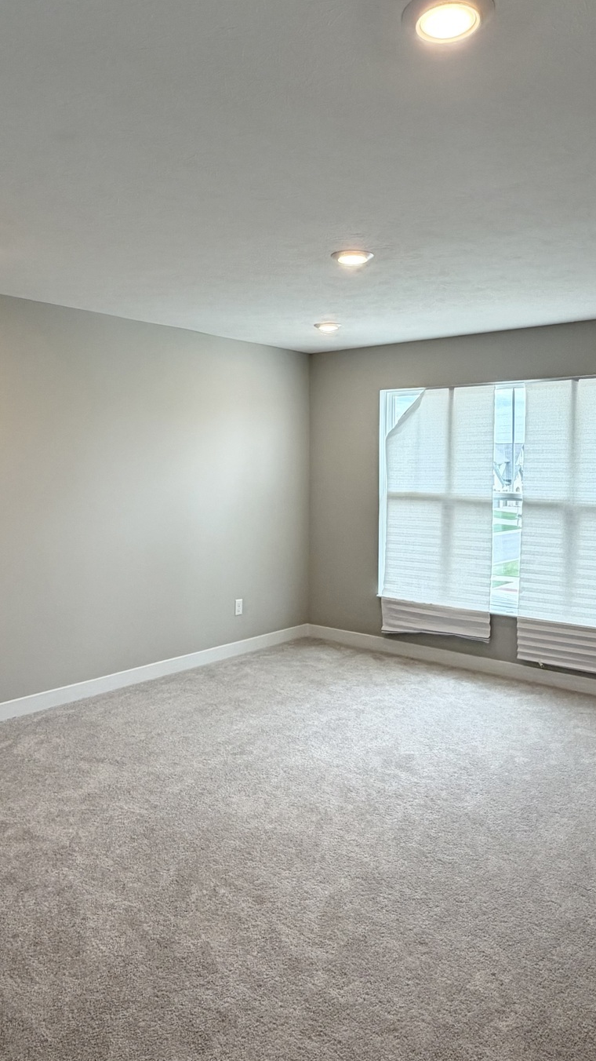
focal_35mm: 26
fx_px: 731
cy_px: 475
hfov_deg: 44.4
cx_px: 289
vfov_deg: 71.7
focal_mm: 2.22
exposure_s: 1/120
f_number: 2.2
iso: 125
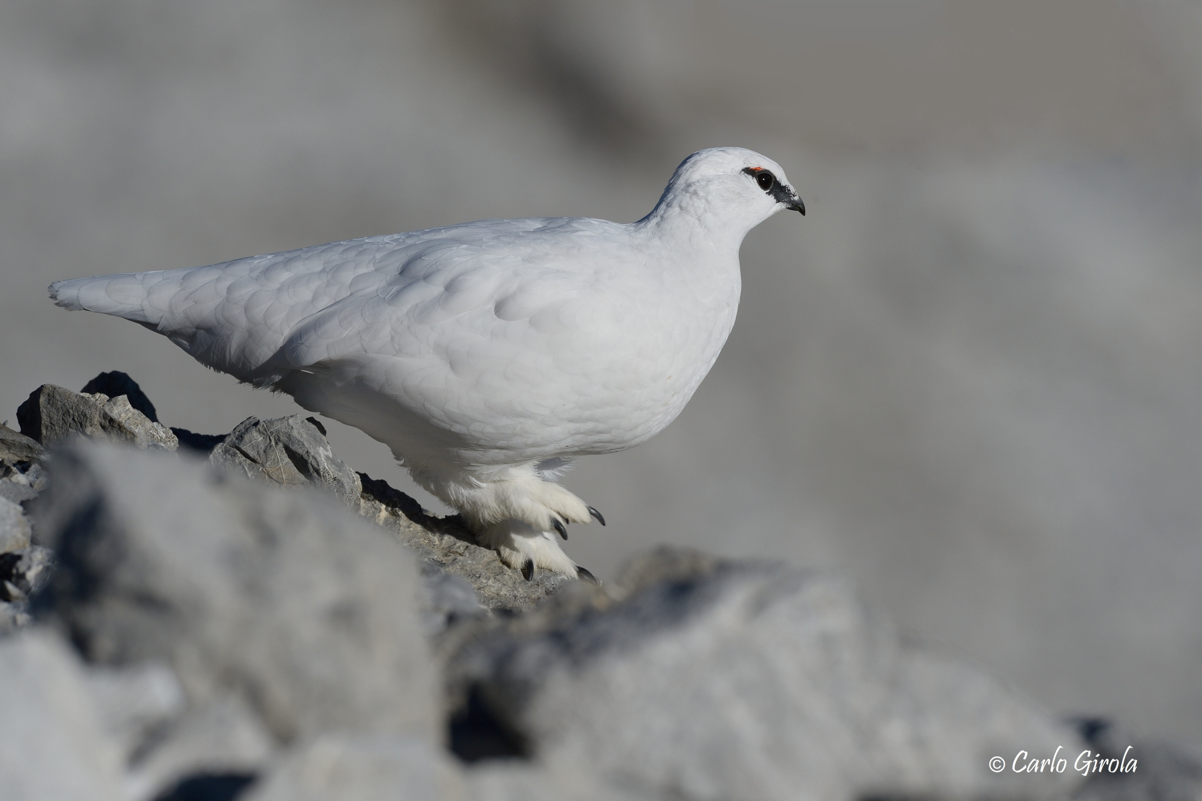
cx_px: 601
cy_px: 400
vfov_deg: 2.3
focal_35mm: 600
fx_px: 20032
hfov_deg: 3.4
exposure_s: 1/2000
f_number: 11
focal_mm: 600
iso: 400
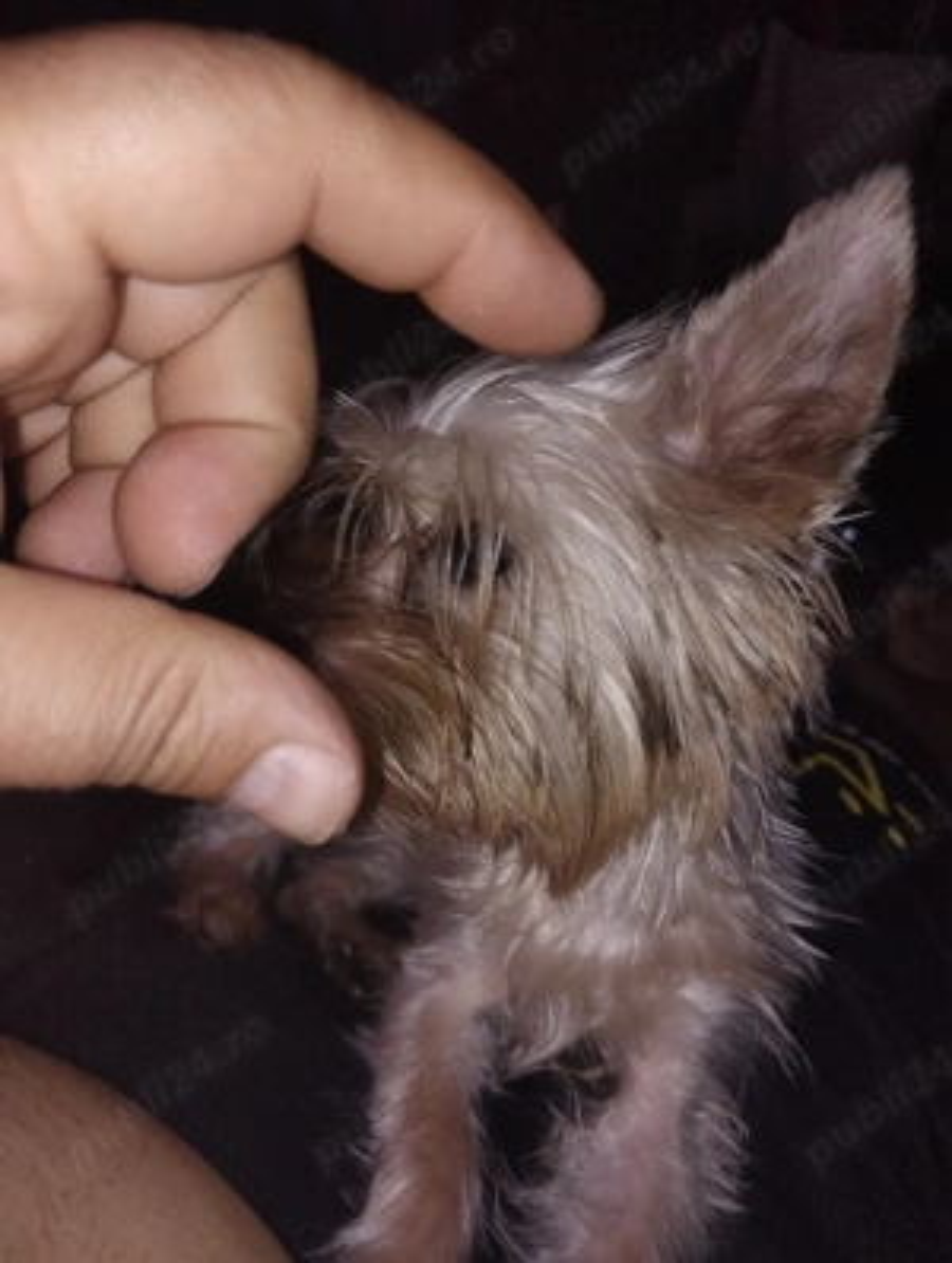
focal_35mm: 28
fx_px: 1023
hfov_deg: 49.9
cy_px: 632
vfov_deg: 63.4
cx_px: 476
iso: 175
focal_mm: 4.27
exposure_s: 1/100
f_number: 1.8
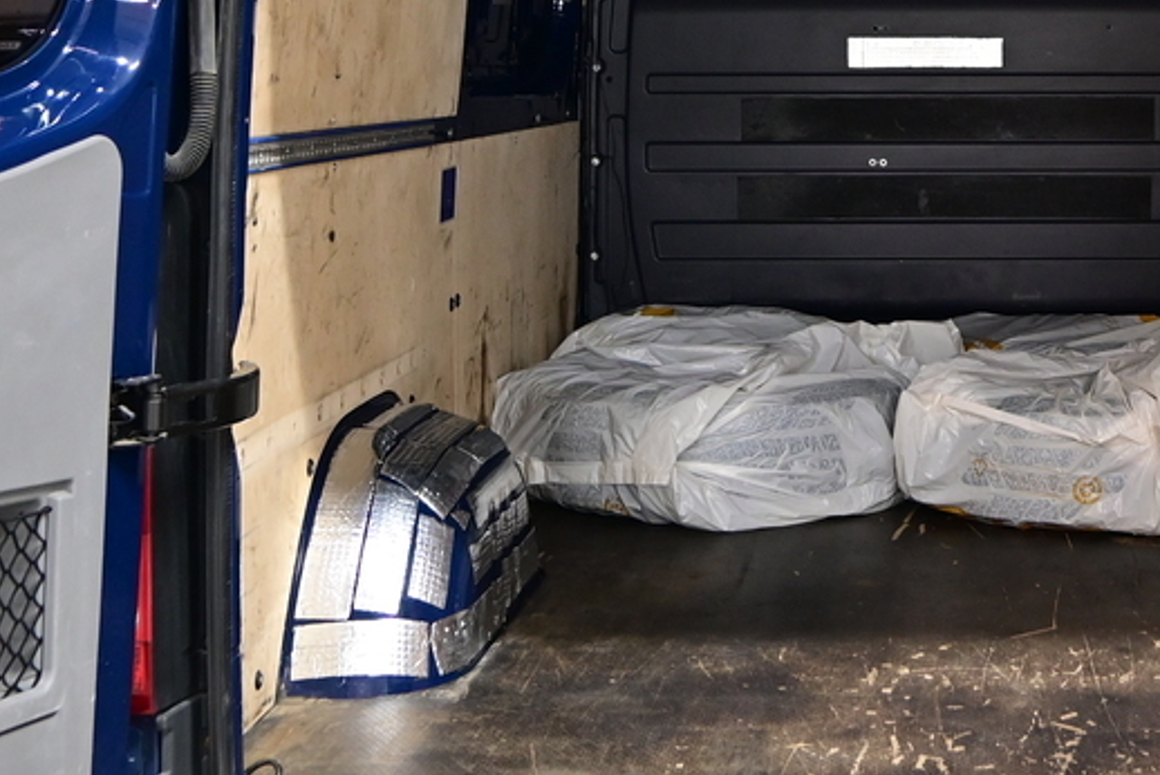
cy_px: 34
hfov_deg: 26.2
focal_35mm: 75
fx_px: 2418
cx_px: 1005
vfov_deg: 17.8
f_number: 3.5
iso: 560
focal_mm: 16
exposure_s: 1/25
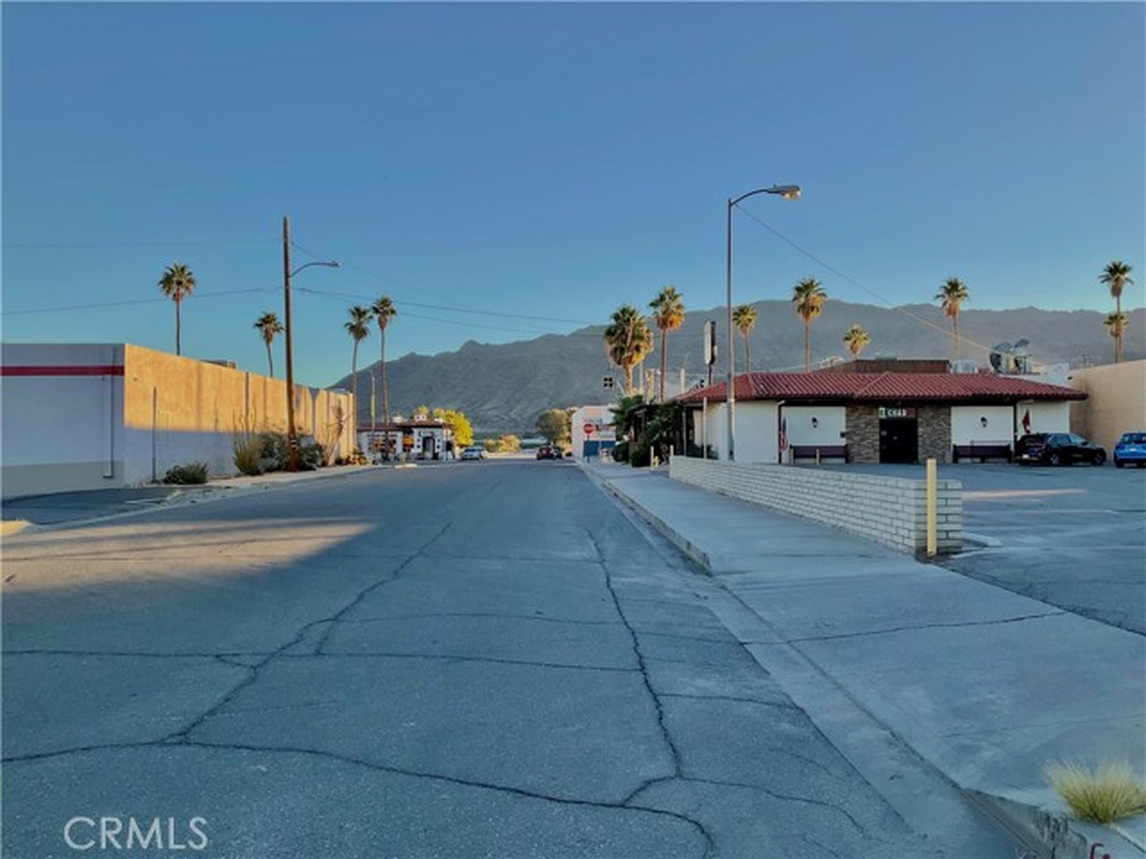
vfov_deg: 48.2
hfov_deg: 61.7
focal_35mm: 29
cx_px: 573
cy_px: 430
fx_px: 960
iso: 16
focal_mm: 3
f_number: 1.8
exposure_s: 1/829
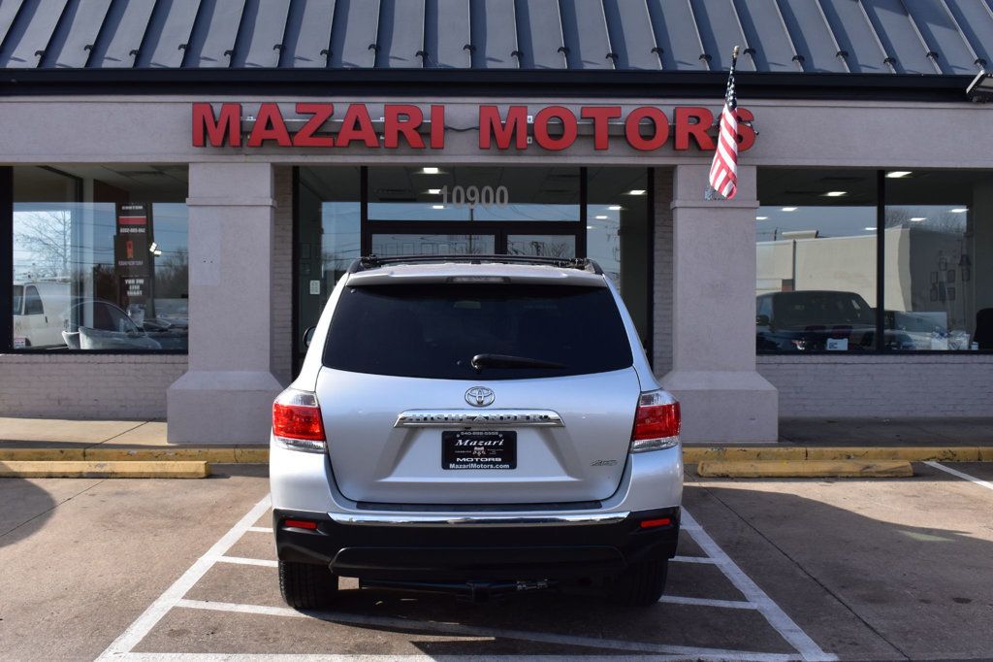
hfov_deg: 47.9
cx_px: 496
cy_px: 331
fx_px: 1117
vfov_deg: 33.0
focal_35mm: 40
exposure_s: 1/400
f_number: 11
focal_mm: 27
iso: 400
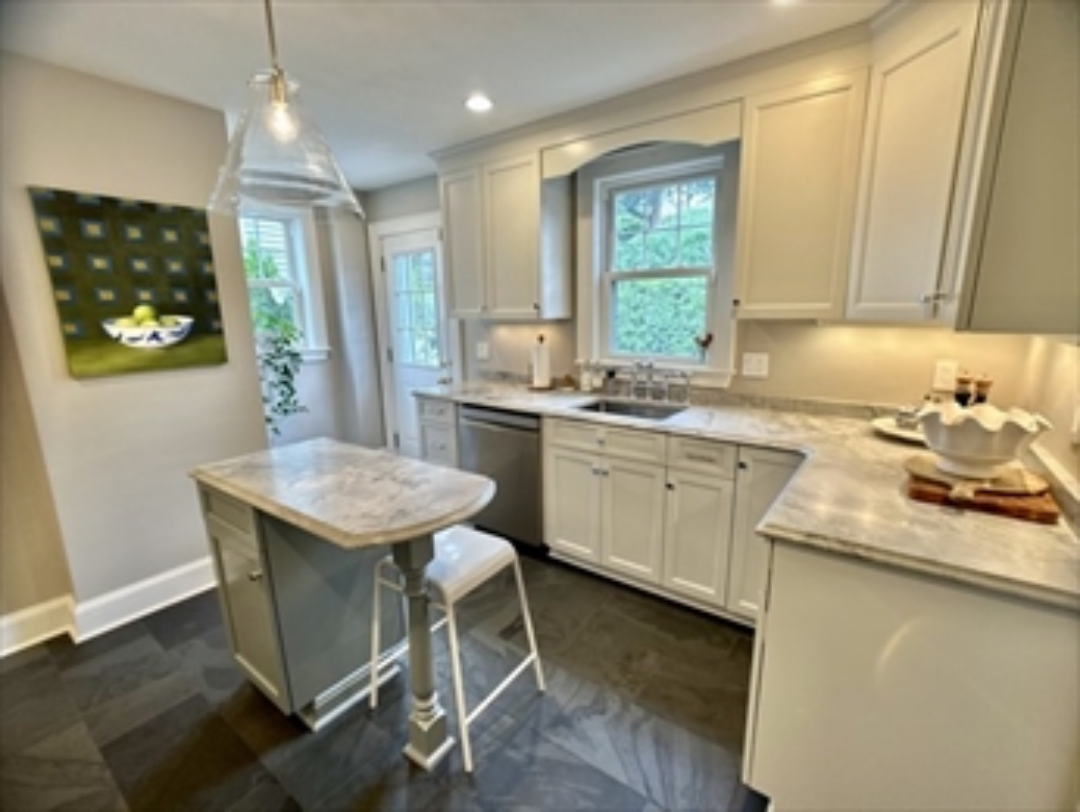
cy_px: 406
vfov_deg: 56.9
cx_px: 540
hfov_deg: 71.6
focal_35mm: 24
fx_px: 749
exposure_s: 1/120
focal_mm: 6.86
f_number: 1.78
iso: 125
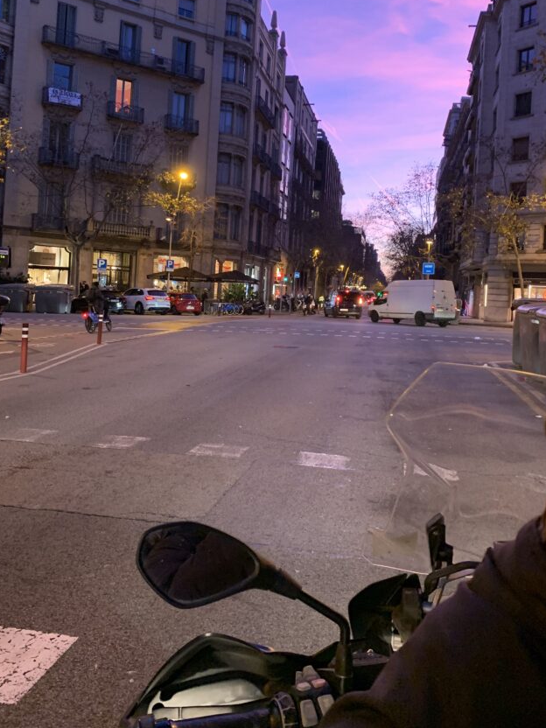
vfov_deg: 56.3
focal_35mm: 32
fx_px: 673
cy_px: 281
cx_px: 302
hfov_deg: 44.1
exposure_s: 1/50
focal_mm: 4.25
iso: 320
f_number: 1.8
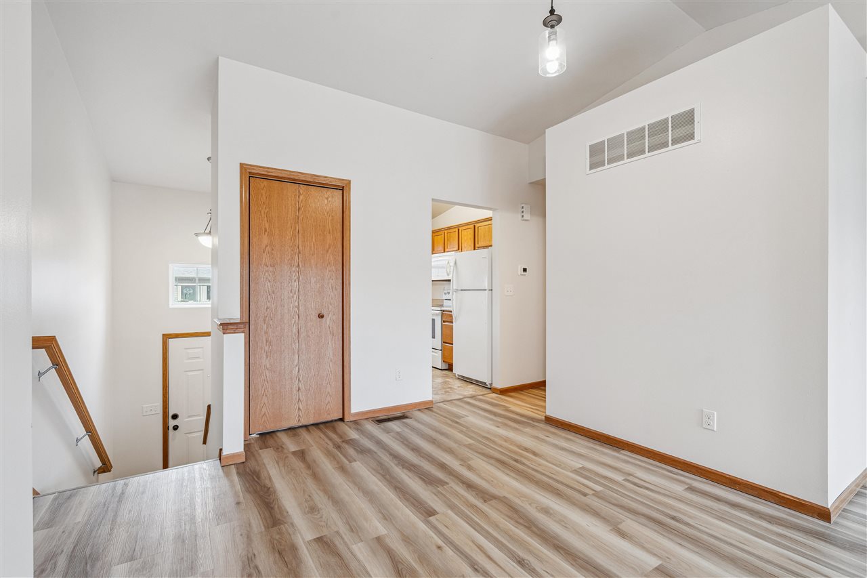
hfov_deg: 96.7
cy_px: 289
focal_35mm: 16
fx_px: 385
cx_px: 434
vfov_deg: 73.7
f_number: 8
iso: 400
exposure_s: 1/13
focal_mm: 16
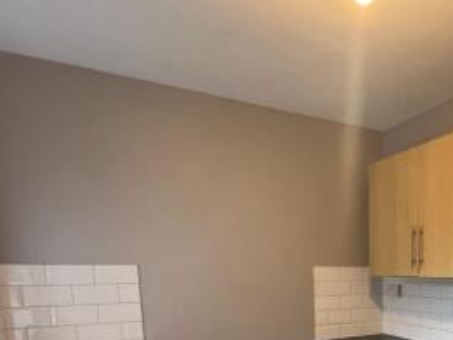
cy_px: 336
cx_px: 358
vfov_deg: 42.1
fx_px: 380
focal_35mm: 29
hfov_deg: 57.3
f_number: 1.8
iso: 640
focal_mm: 1.57
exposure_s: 1/60
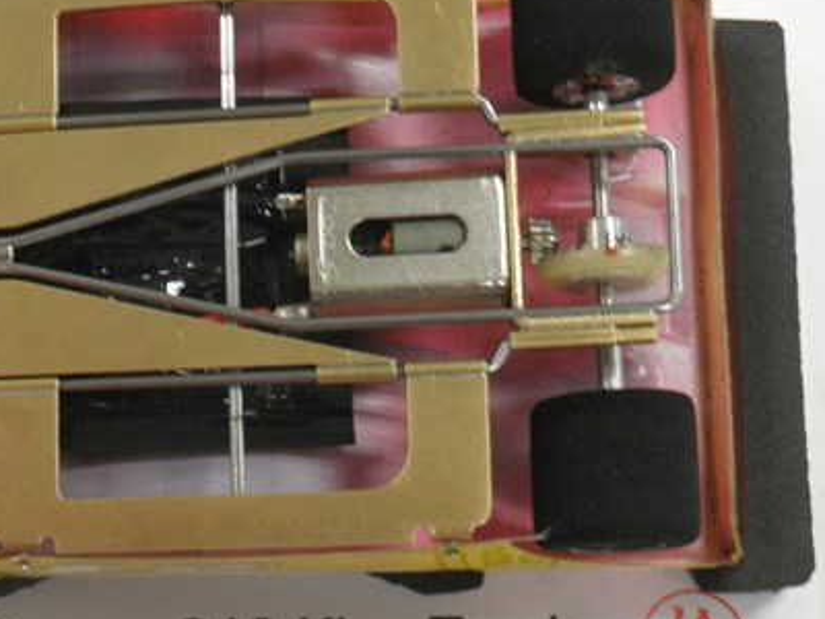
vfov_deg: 17.8
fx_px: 1954
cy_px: 522
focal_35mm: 82
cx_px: 89
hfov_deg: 23.2
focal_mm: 7.3
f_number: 3.9
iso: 200
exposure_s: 1/10
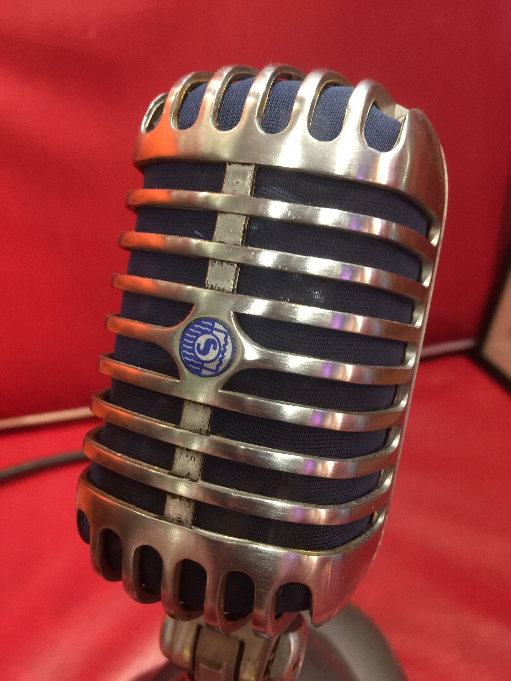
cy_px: 340
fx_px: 571
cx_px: 256
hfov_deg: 48.2
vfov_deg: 61.7
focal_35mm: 29
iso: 125
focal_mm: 4.15
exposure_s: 1/17
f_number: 2.2
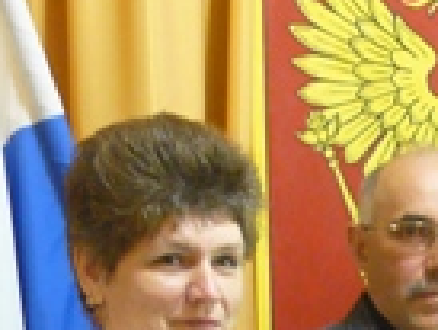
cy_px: 702
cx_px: 831
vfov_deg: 7.4
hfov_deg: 9.7
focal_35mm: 192
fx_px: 2432
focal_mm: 6.8
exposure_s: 1/10
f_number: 2.8
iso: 200
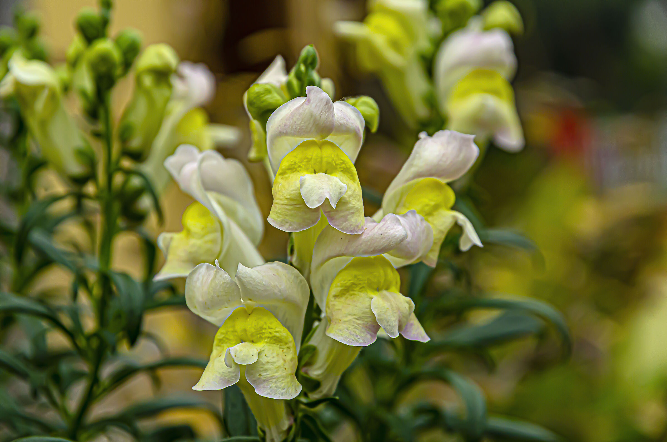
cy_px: 221
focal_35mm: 128
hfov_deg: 16.1
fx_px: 2358
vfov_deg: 10.7
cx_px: 334
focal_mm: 85
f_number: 7.1
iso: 400
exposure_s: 1/640
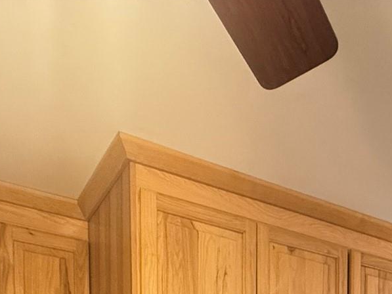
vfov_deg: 21.8
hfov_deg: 39.1
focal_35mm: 48
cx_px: 264
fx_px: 544
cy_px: 501
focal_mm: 2.22
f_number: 2.2
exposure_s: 1/60
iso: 500
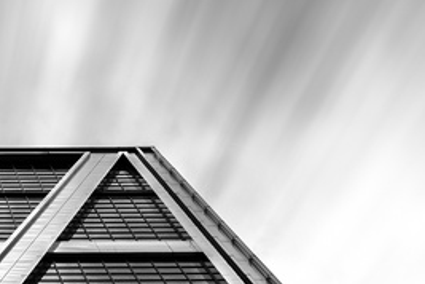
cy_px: 937
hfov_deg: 16.3
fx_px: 1400
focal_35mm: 119
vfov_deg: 8.8
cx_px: -132
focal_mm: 11
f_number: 11
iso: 100
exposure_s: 1/100
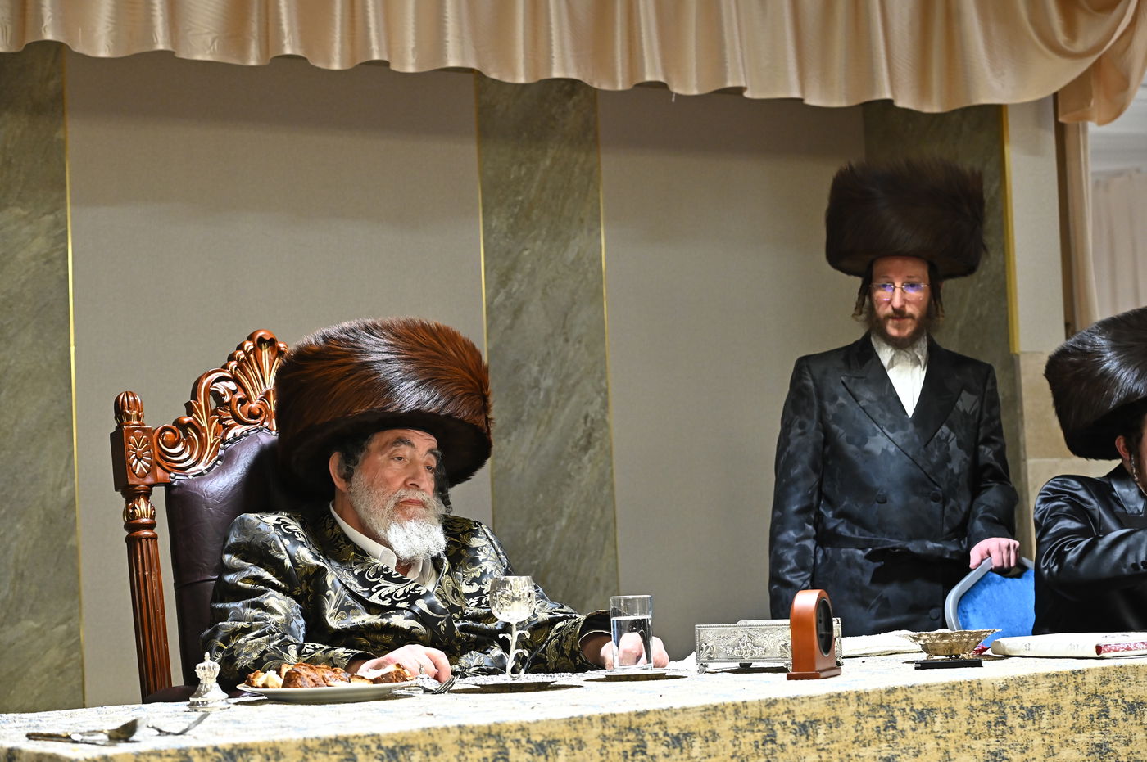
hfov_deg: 26.0
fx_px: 2483
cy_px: 381
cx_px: 574
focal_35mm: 78
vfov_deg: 17.5
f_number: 6.3
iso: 3200
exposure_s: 1/200
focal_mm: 78
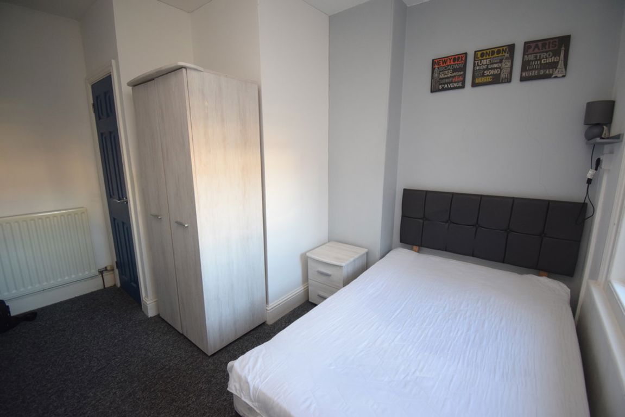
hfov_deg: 100.4
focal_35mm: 15
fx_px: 260
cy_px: 208
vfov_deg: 77.4
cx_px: 312
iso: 1000
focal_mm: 10
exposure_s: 1/60
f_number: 4.5
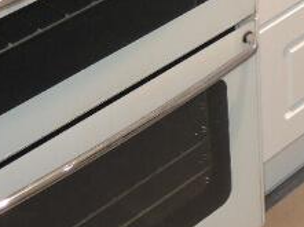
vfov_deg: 10.9
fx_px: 1140
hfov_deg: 14.4
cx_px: 426
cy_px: -135
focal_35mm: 130
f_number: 2
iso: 200
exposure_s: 1/40
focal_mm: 6
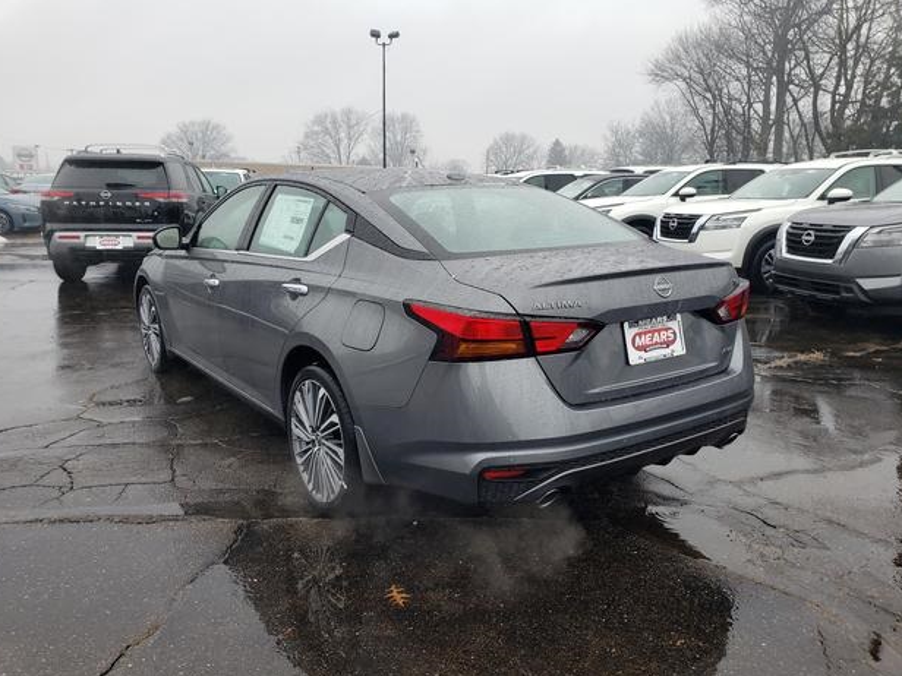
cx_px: 448
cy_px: 342
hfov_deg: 65.3
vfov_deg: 51.4
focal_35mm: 27
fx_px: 704
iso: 64
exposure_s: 1/120
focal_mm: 4.3
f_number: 2.4
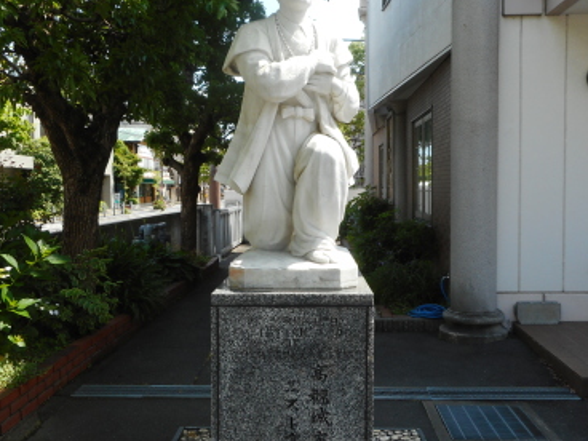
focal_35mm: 34
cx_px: 300
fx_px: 578
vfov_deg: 41.8
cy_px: 221
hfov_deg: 54.0
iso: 80
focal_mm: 4.5
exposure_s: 1/320
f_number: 3.7
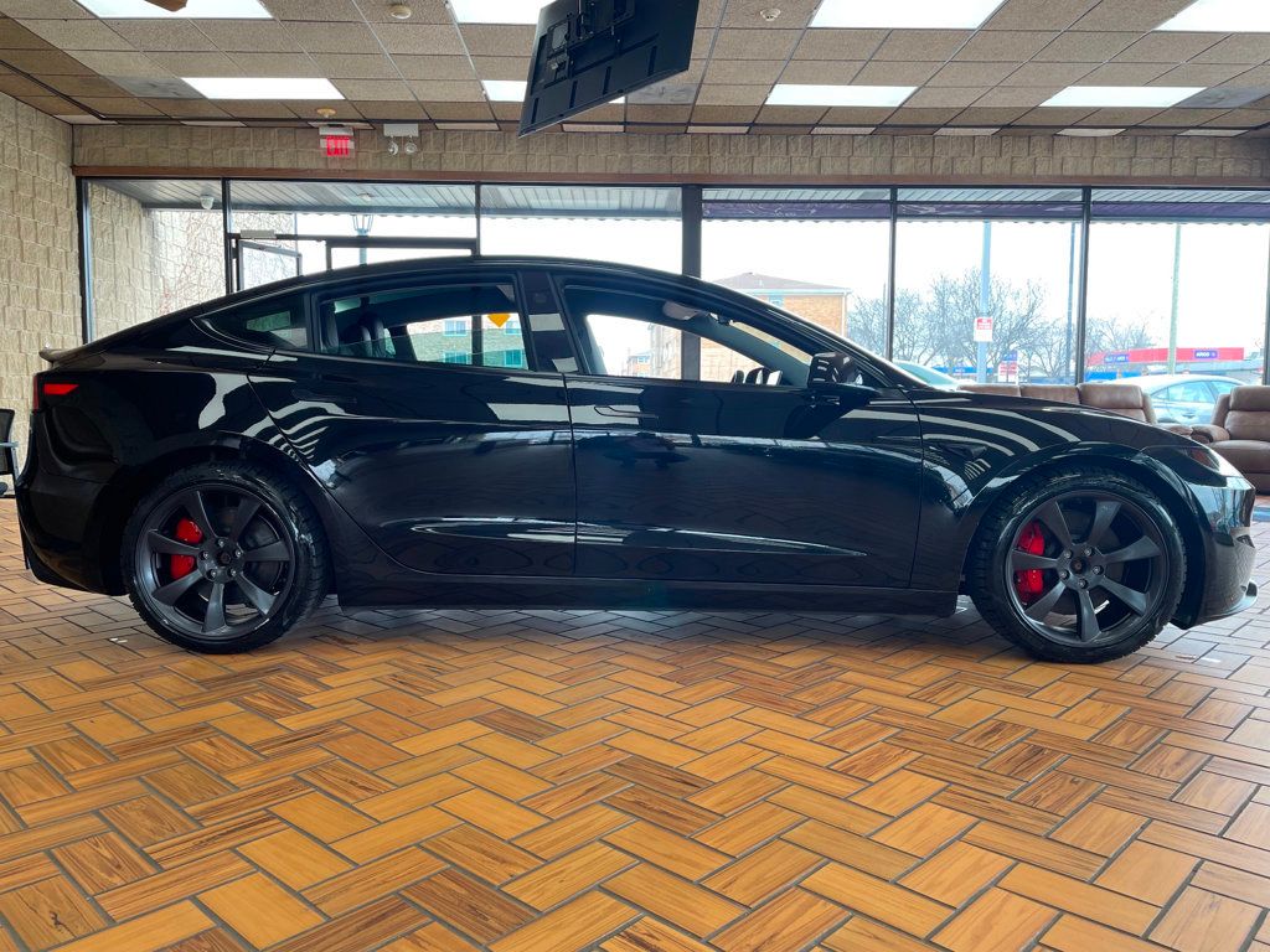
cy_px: 476
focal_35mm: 26
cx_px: 635
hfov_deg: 67.3
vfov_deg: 53.1
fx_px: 954
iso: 32
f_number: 1.6
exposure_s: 1/120
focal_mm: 4.2
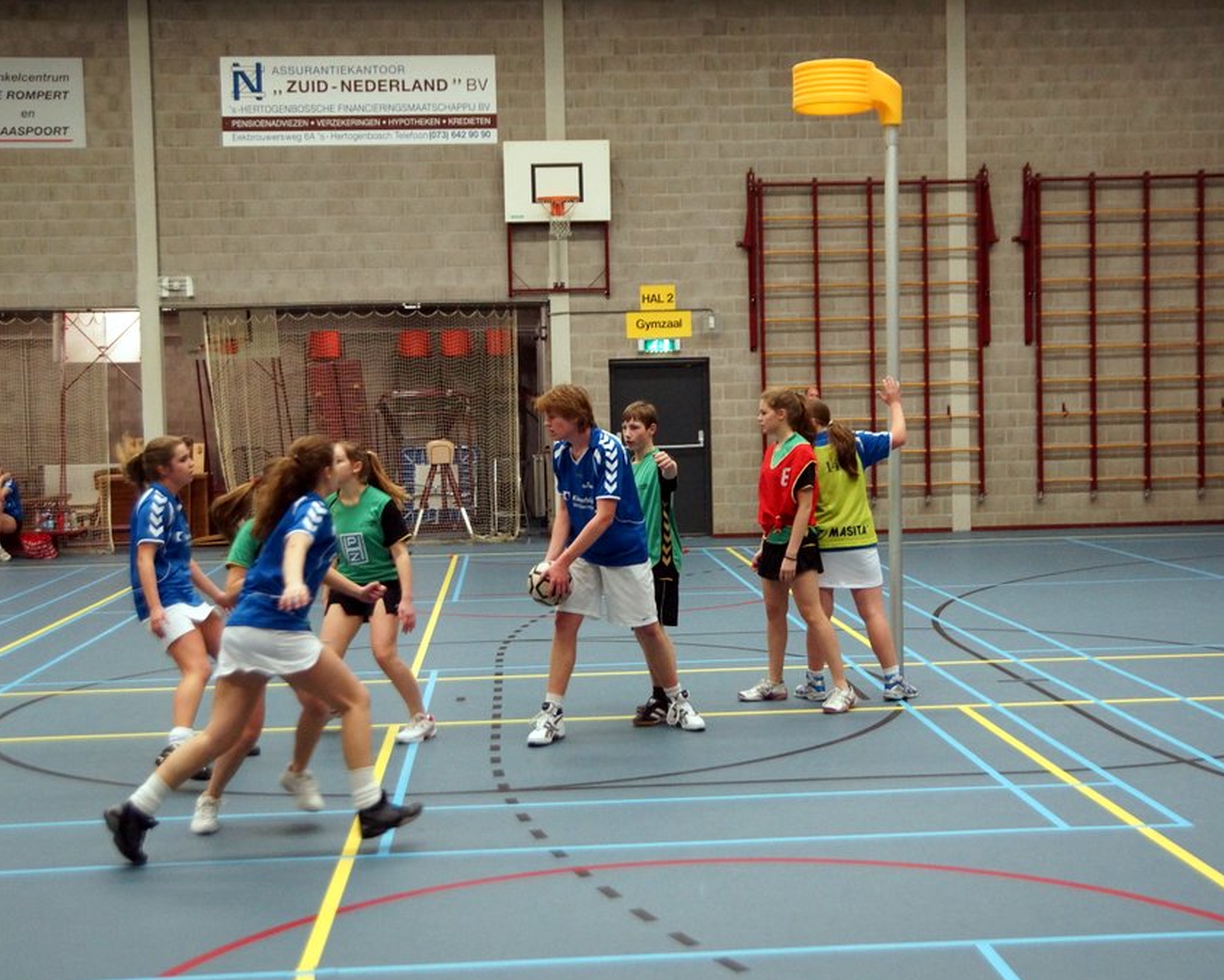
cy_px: 496
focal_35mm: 48
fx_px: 1739
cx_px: 621
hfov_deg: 38.8
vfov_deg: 31.5
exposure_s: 1/250
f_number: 2.8
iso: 1600
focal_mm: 28
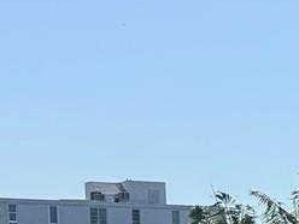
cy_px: 377
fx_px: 1339
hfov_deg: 9.9
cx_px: 868
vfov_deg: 9.2
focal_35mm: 155
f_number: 1.78
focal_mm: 6.76
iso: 80
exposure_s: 1/5714
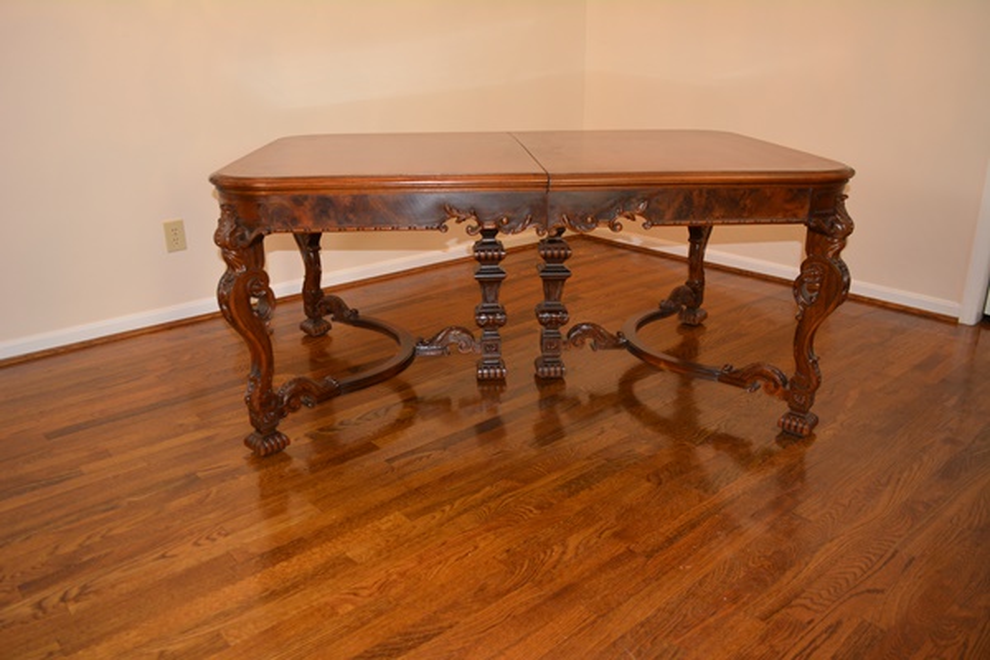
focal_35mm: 27
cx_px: 495
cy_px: 330
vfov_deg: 47.9
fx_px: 742
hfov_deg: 67.4
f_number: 3.5
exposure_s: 1/60
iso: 560
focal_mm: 18
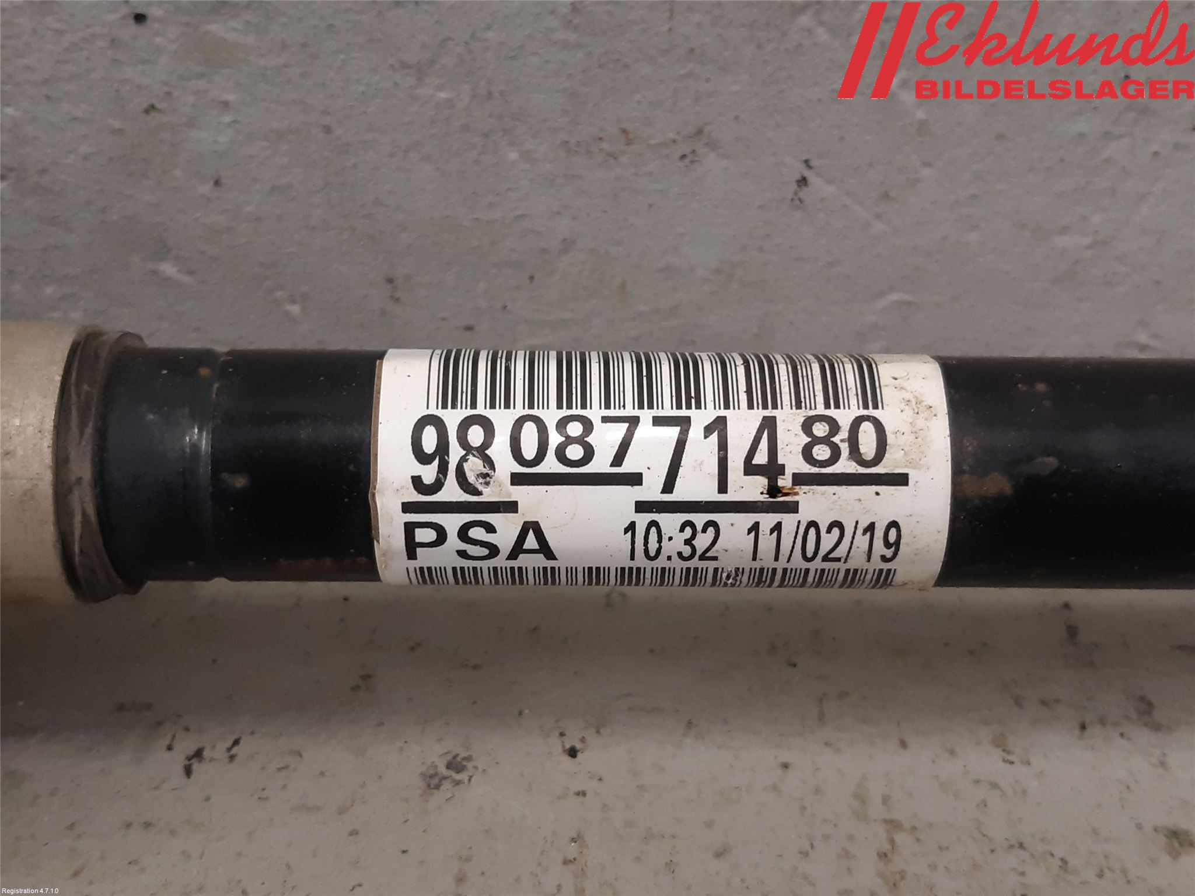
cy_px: 448
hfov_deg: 67.3
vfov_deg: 53.1
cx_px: 598
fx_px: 898
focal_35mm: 26
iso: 160
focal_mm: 3.93
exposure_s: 1/50
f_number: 1.7
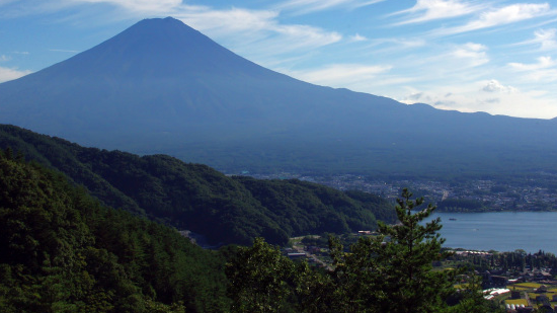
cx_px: 276
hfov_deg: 32.8
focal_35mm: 64
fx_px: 945
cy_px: 87
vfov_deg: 18.7
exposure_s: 1/125
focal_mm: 28.13
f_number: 18
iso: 100
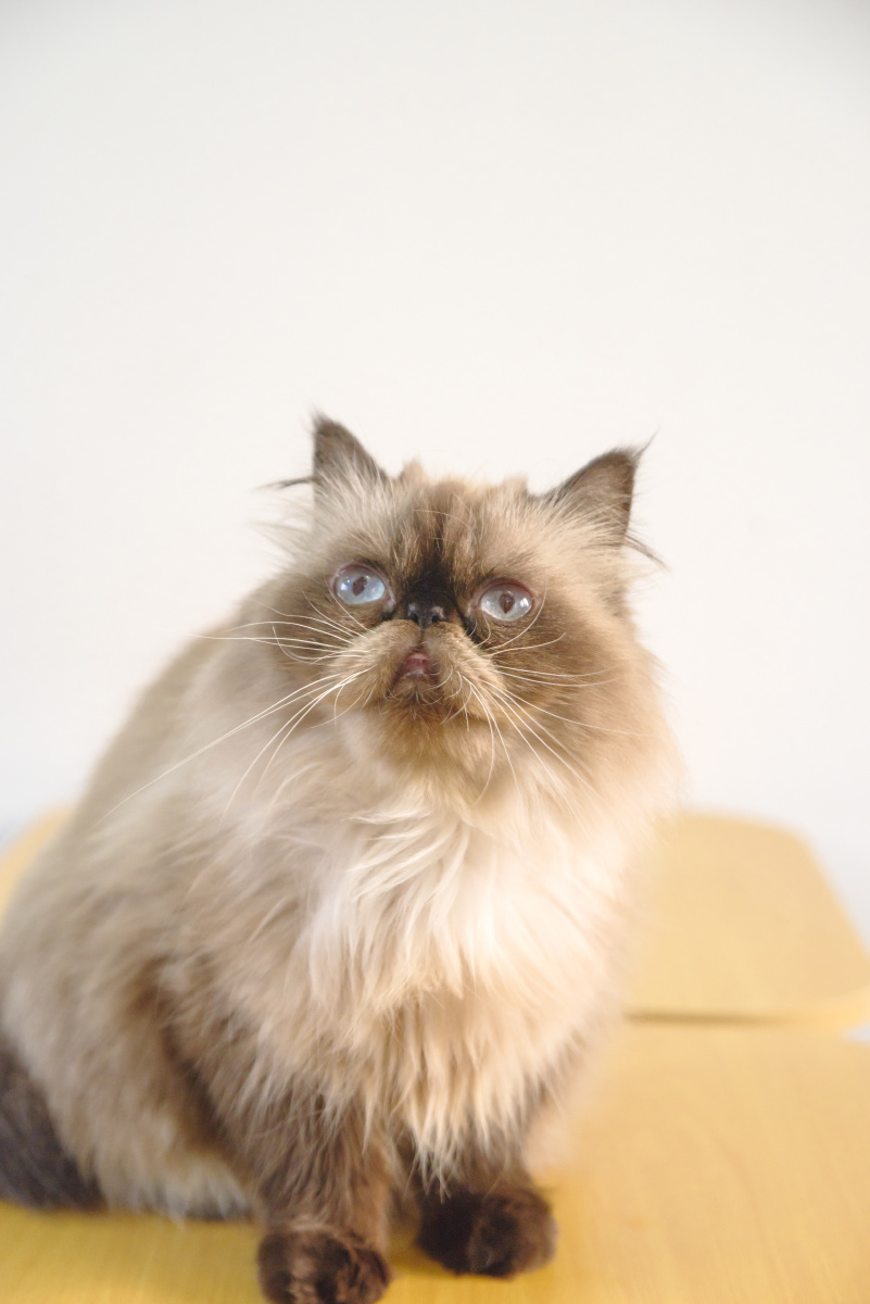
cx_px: 435
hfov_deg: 18.2
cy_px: 652
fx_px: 2716
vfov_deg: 27.0
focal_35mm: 75
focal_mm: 75
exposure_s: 1/160
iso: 800
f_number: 5
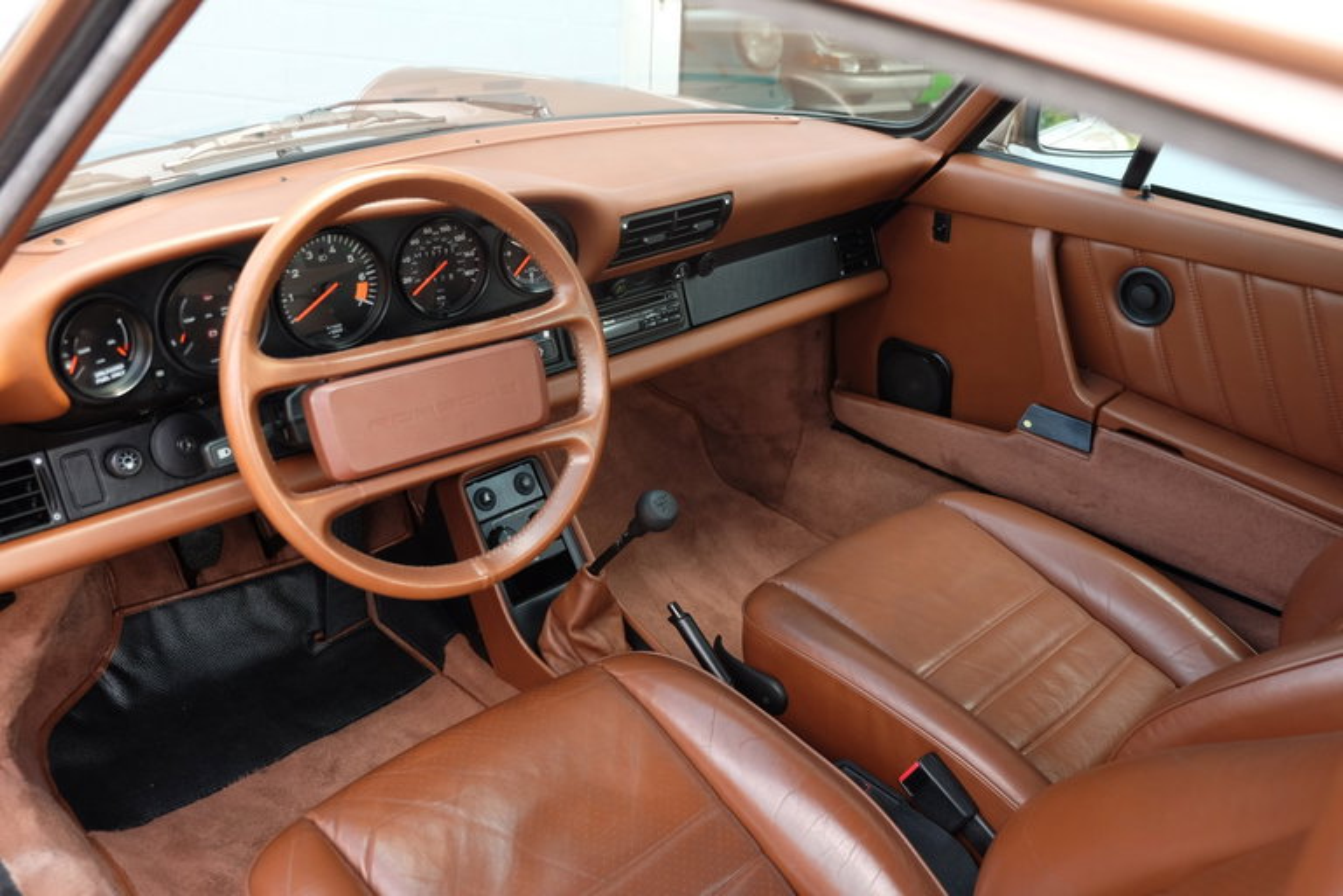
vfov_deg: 42.3
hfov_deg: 60.3
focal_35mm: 31
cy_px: 448
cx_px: 672
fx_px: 1156
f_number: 3.2
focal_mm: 20.5
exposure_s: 1/85
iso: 200
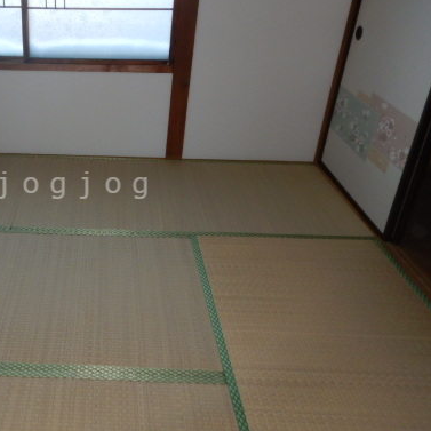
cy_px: 185
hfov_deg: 43.5
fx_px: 507
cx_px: 75
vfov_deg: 45.9
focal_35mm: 36
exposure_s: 1/30
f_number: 2.8
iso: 250
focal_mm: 4.3
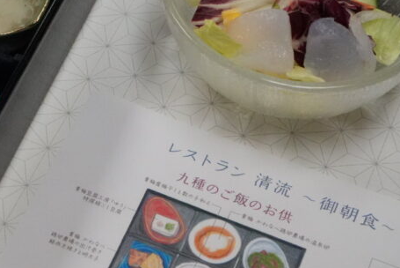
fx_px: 1313
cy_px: 30
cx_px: -18
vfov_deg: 11.5
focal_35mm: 118
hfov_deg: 16.9
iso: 6400
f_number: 7.1
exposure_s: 1/200
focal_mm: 35
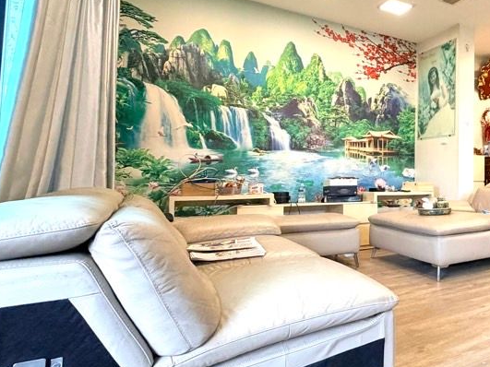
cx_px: 414
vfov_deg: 51.1
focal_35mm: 27
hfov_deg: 58.5
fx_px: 382
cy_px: 156
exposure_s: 1/100
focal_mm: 2.22
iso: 250
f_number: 2.2
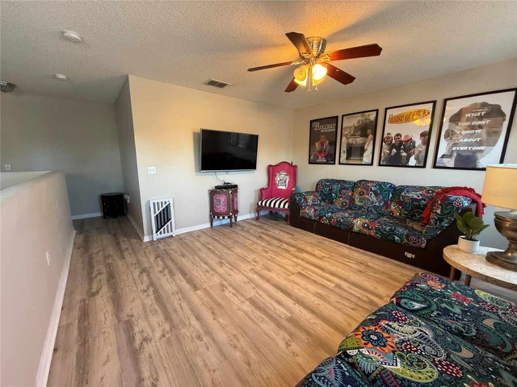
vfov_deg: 85.7
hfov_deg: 102.1
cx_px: 258
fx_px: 209
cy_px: 194
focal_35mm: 14
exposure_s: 1/60
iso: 400
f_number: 2.2
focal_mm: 2.22
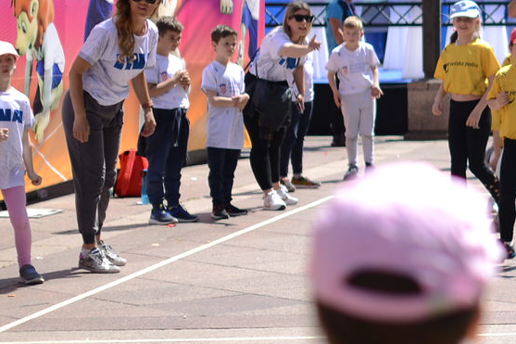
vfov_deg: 8.4
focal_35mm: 163
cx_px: 906
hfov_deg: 11.7
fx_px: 2336
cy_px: 22
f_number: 1.4
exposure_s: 1/2500
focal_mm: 35
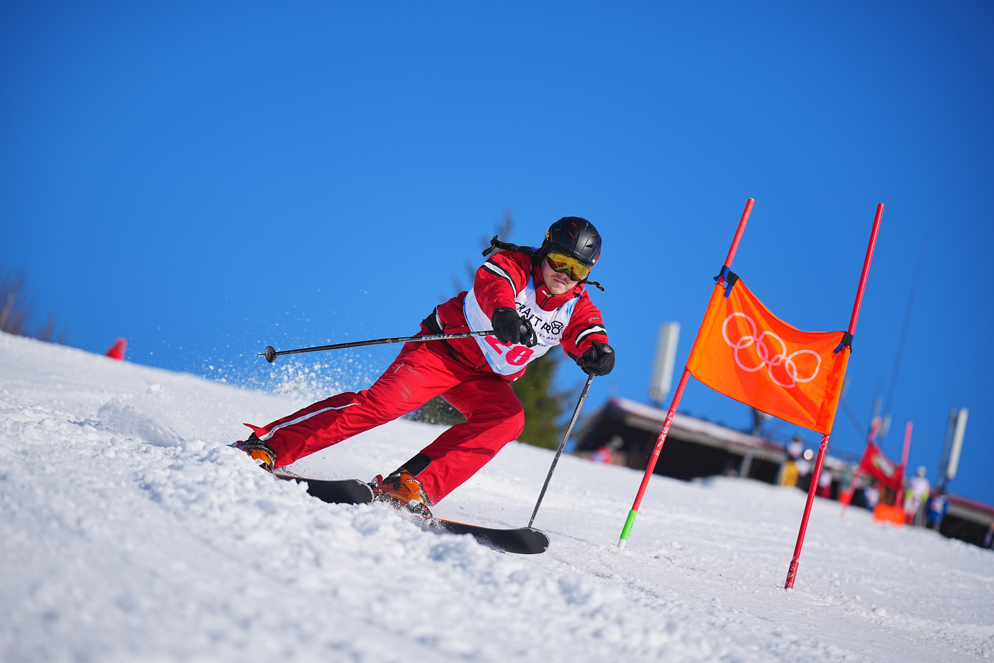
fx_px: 3562
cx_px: 497
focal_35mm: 129
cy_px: 332
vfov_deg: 10.6
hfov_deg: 15.9
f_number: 2.8
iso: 100
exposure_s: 1/4000
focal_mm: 129
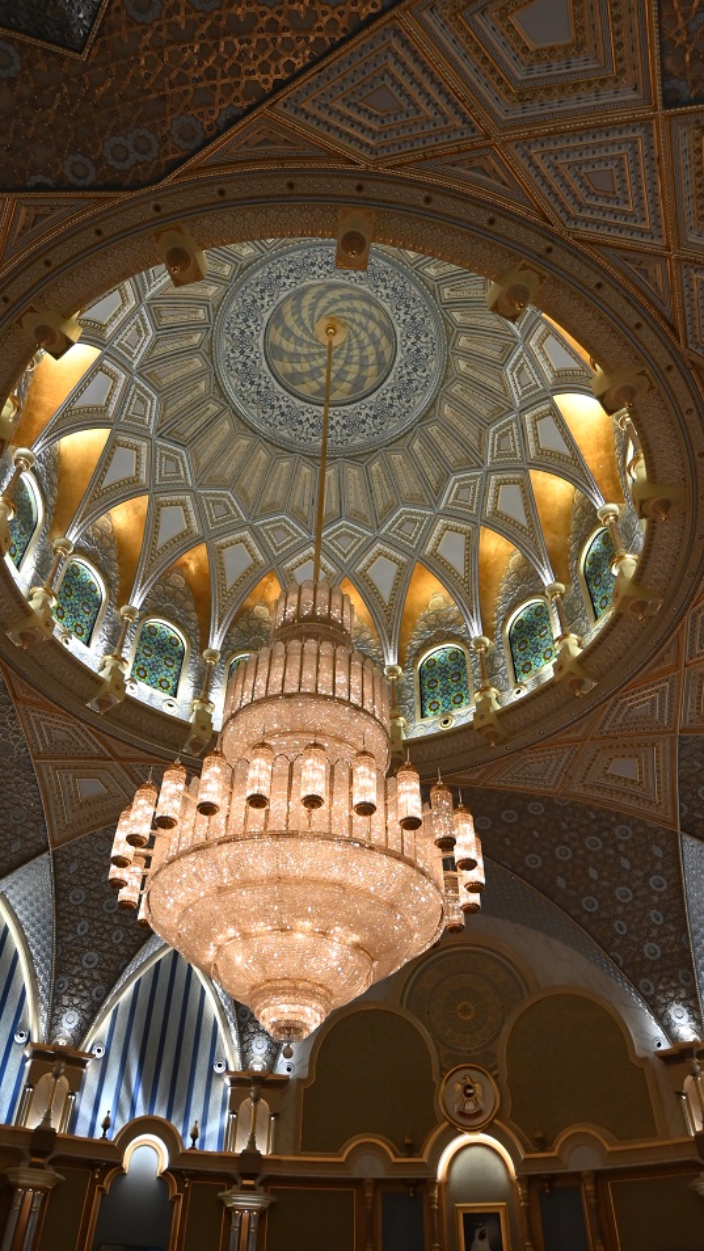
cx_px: 315
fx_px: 763
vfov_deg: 78.7
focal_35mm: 23
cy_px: 614
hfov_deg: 49.5
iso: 1100
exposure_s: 1/125
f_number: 4
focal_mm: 14
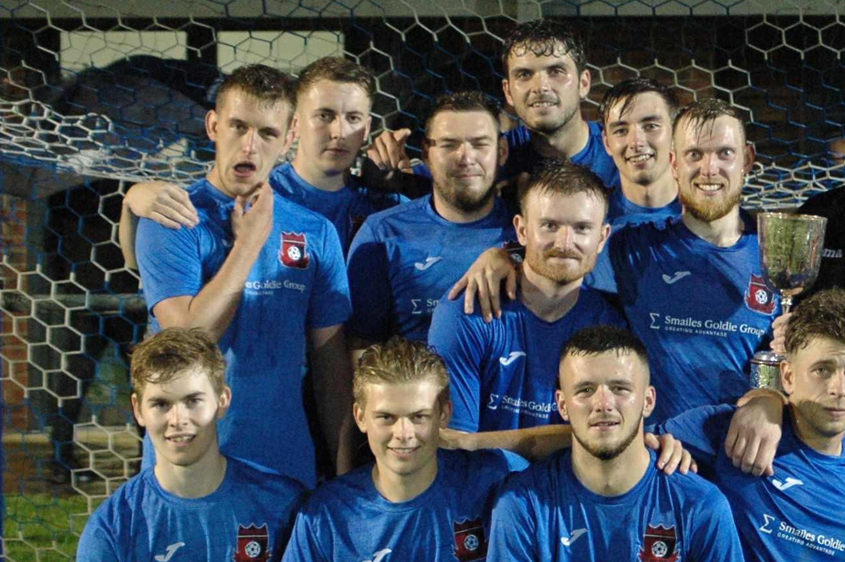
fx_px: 4507
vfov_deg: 7.1
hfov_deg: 10.6
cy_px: 450
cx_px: 878
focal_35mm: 192
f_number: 4
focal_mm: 55
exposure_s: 1/30
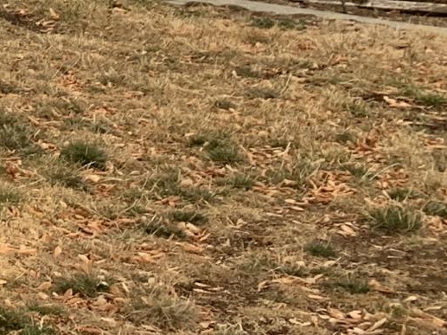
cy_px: -341
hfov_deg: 10.6
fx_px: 1949
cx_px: -728
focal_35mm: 151
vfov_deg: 9.2
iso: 25
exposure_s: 1/238
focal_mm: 4.25
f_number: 1.8
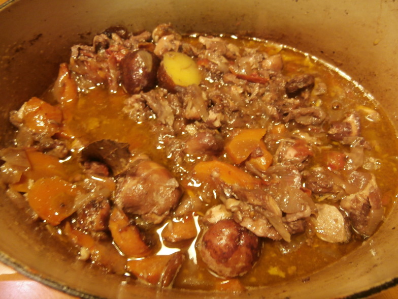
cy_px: 150
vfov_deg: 56.8
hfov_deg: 71.6
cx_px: 199
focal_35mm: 24
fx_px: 276
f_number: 3
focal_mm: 4.2
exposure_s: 1/2
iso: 200
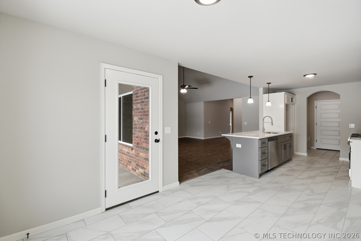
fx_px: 150
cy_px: 120
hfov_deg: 100.4
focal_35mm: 15
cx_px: 180
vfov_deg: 77.3
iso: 200
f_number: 13
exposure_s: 1/80
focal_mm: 10
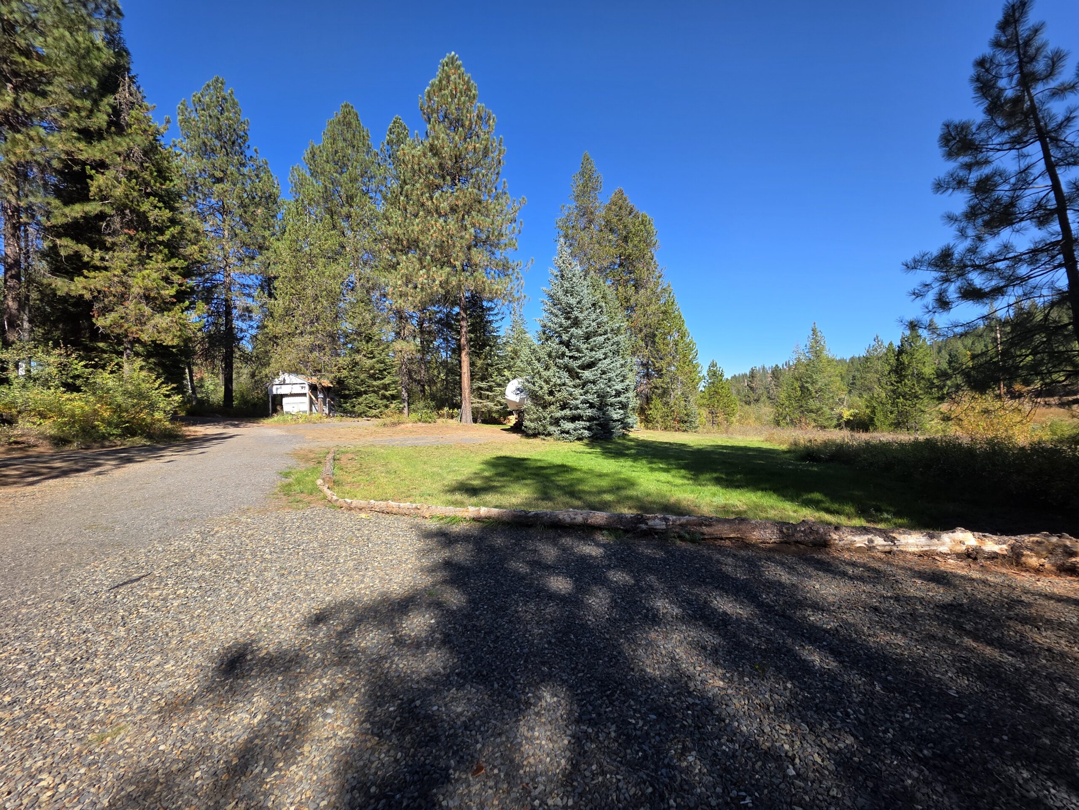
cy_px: 405
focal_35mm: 13
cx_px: 540
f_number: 1.9
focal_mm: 2.2
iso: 40
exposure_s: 1/947
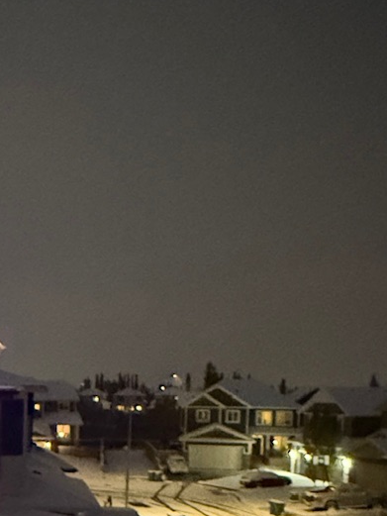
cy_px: 450
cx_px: -71
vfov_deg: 33.4
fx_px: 820
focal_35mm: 55
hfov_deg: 24.2
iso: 2500
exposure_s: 1/30
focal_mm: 2.22
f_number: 2.2
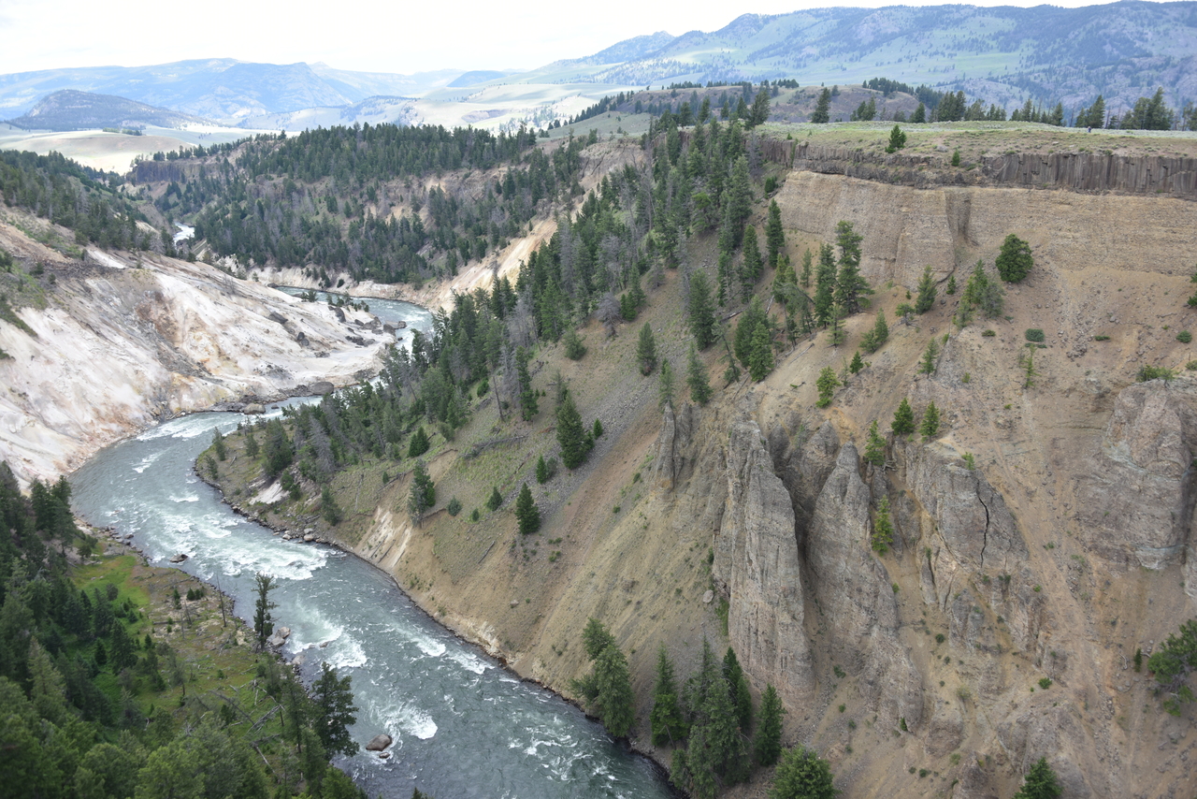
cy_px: 400
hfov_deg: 65.5
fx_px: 931
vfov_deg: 46.4
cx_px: 598
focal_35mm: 28
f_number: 5.6
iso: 100
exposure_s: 1/125
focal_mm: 28
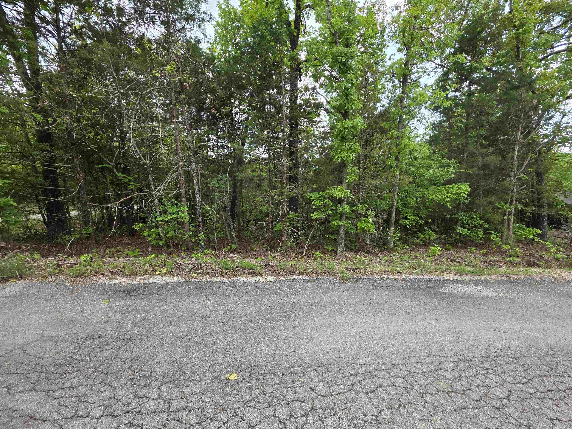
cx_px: 286
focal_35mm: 13
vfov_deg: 89.9
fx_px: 215
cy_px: 214
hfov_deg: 106.2
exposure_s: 1/305
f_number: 1.9
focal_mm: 2.2
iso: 40
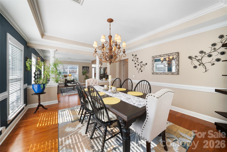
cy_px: 76
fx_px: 76
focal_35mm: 12
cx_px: 114
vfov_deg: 90.1
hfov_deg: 112.6
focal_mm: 12
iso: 250
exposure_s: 1/13
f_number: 9
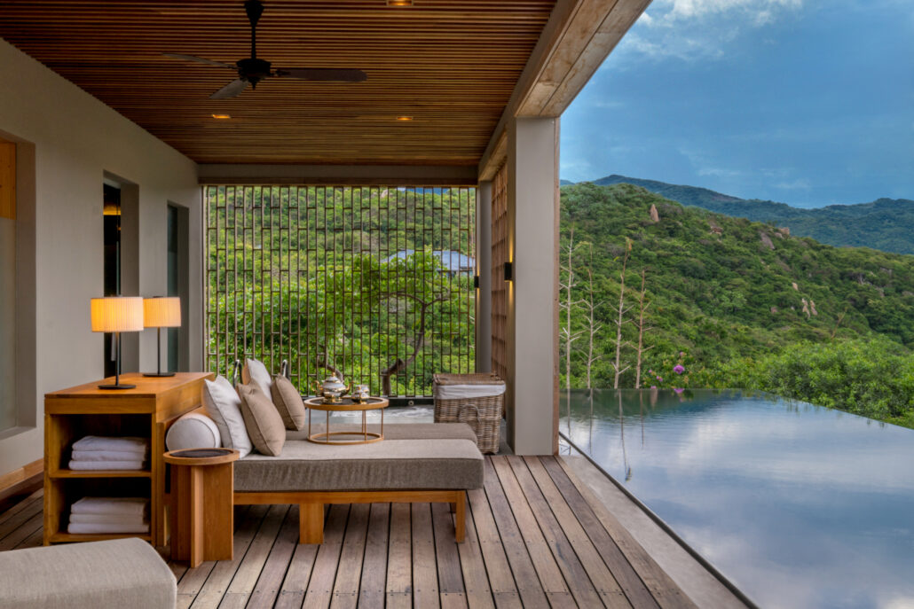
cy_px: 304
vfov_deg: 34.2
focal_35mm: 39
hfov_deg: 49.5
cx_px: 457
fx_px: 990
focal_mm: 26
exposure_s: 1/5
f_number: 14
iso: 100
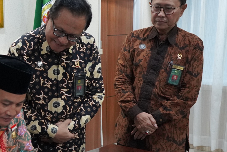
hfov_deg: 27.0
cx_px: -19
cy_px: 102
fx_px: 435
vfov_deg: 19.7
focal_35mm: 69
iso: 10000
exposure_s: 1/160
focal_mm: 30
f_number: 4
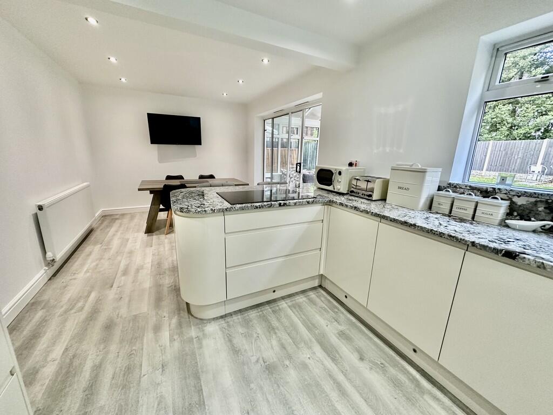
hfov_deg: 102.1
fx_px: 224
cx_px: 276
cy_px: 208
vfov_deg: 85.7
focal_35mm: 14
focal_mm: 2.22
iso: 250
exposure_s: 1/100
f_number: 2.2
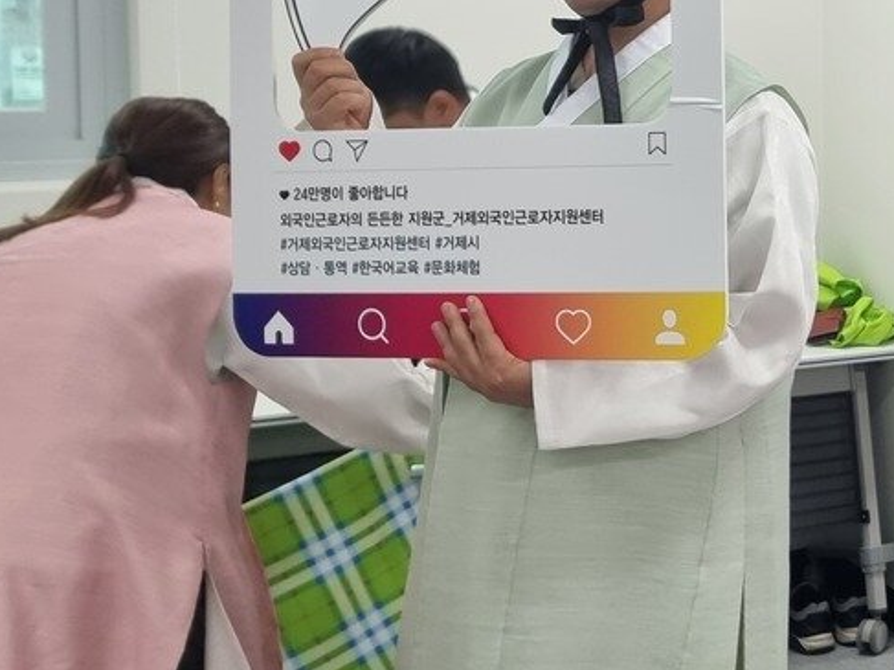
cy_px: 140
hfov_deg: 25.2
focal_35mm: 69
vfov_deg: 21.1
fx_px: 1782
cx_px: 1085
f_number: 1.8
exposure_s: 1/120
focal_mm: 6.7
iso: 100
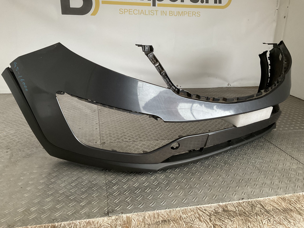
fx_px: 255
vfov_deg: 48.2
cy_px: 114
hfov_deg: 61.7
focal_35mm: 29
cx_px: 152
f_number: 1.8
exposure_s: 1/60
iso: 160
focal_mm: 3
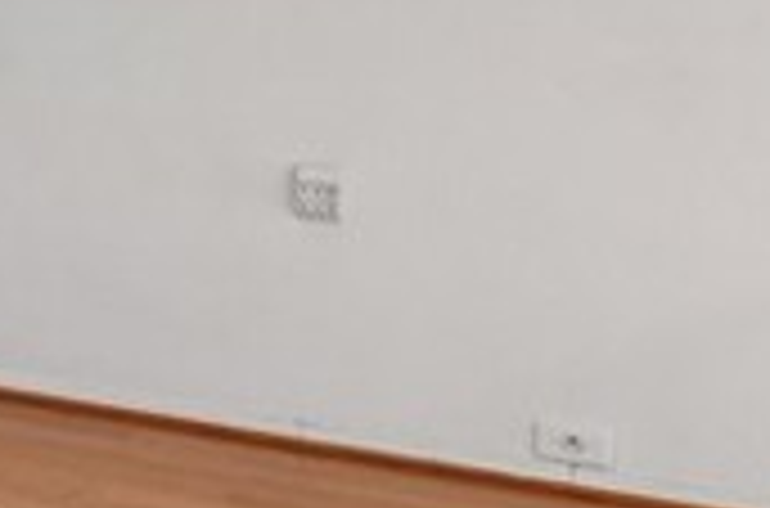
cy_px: -27
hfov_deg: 17.1
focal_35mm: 72
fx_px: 1536
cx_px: -896
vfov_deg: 18.2
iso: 250
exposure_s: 1/13
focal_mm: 12
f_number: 8
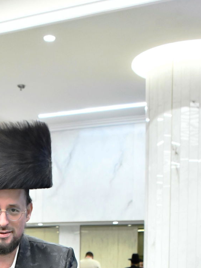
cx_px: 34
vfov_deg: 21.4
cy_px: 318
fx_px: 658
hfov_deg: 17.2
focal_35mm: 85
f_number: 5.6
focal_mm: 32
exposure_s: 1/100
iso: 3200
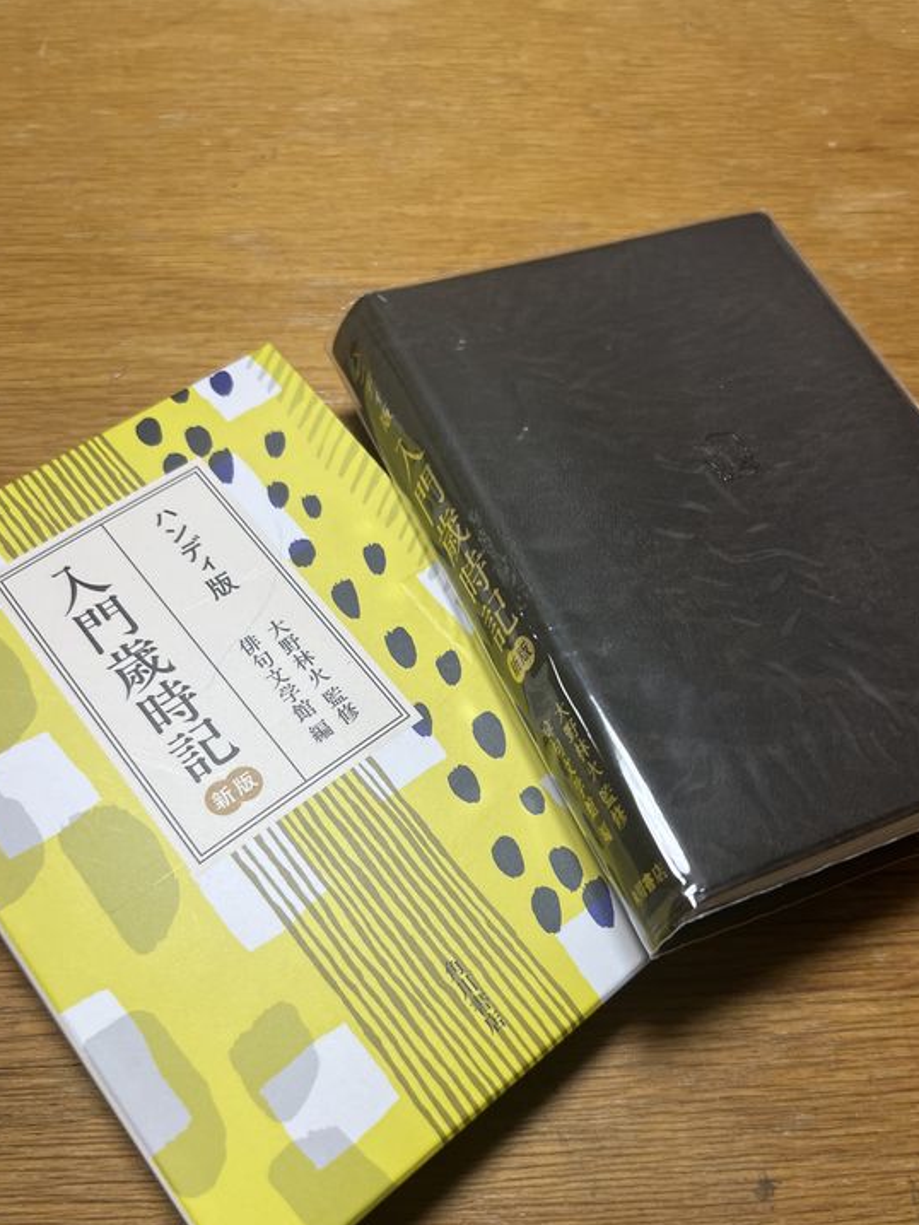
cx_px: 466
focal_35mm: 29
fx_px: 1026
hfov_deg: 48.2
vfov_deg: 61.5
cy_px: 678
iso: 100
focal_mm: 5.7
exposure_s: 1/121
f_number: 1.5
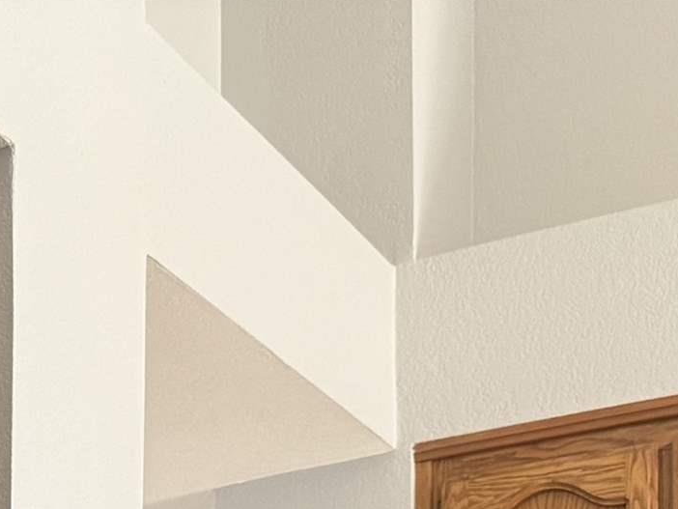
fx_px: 2057
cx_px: -181
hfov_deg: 17.6
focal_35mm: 105
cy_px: 1106
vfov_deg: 12.1
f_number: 1.78
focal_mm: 6.76
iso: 200
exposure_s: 1/60
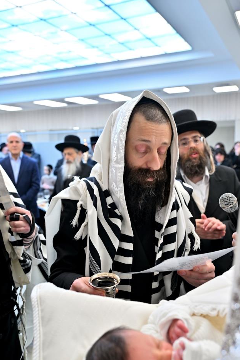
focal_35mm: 35
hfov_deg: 38.3
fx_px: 345
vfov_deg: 54.9
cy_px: 197
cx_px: 117
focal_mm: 31.5
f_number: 4
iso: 640
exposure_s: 1/250
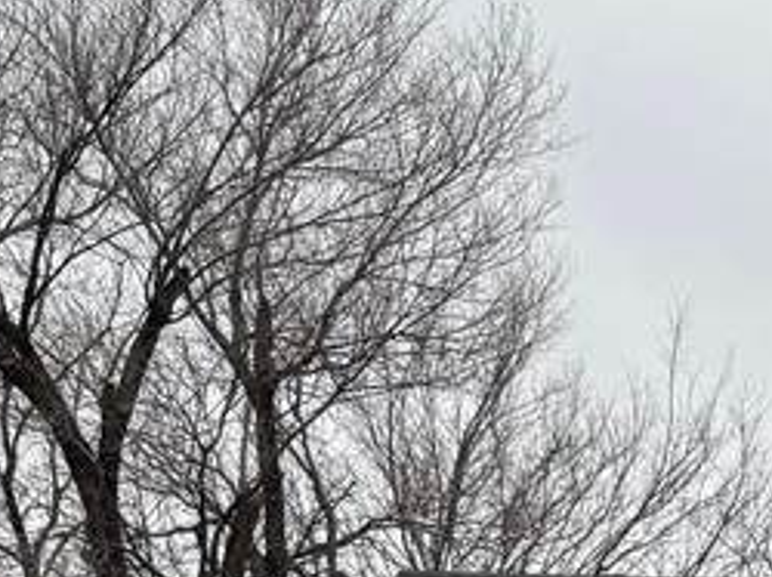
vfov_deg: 11.0
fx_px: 2740
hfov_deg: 14.8
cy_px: 1114
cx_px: 1189
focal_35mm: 123
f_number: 1.78
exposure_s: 1/715
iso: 80
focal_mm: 6.76
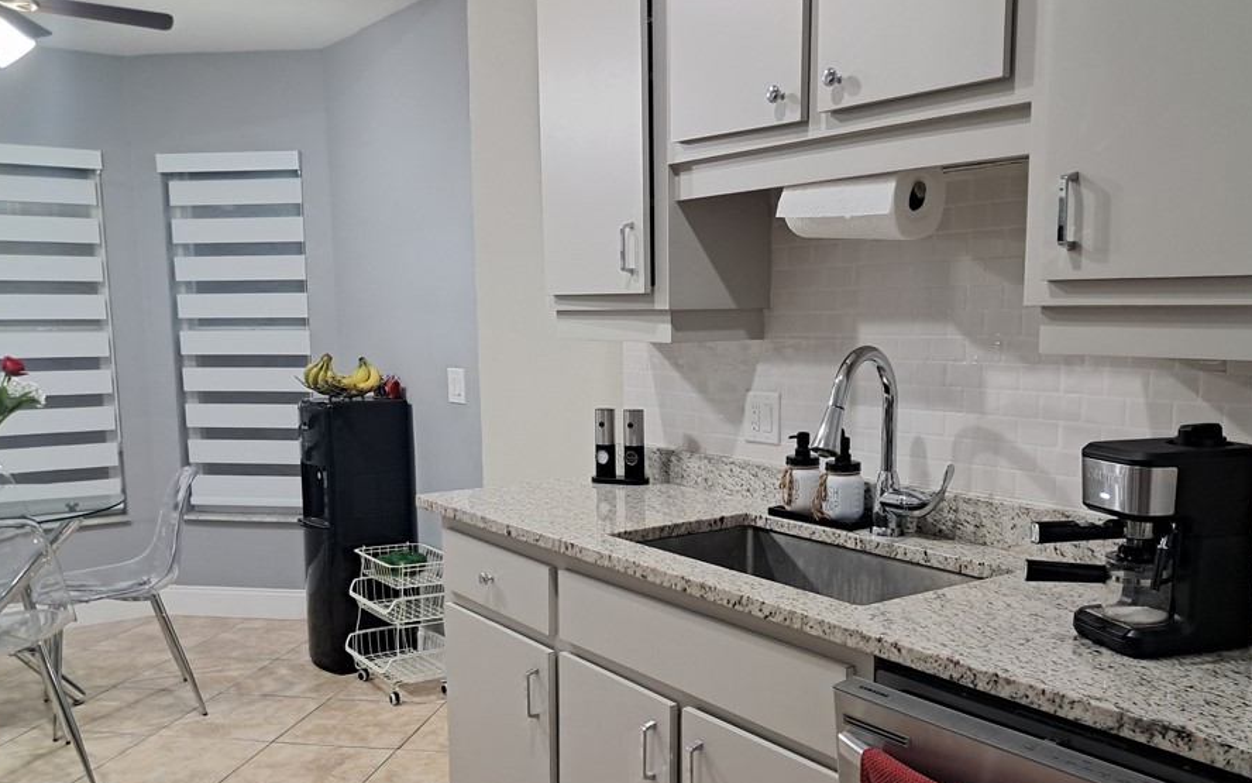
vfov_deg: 38.1
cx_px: 661
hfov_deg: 58.1
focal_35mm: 33
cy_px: 488
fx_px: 1126
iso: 320
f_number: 1.8
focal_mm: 4
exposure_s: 1/30
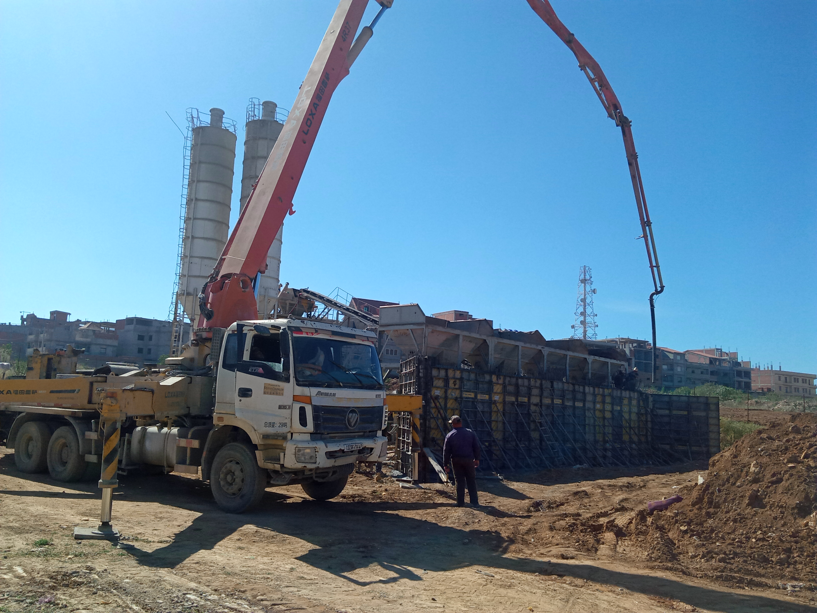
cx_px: 408
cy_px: 306
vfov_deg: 49.7
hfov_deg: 63.4
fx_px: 661
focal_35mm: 28
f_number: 2.2
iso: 115
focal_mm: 3.73
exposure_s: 1/3030
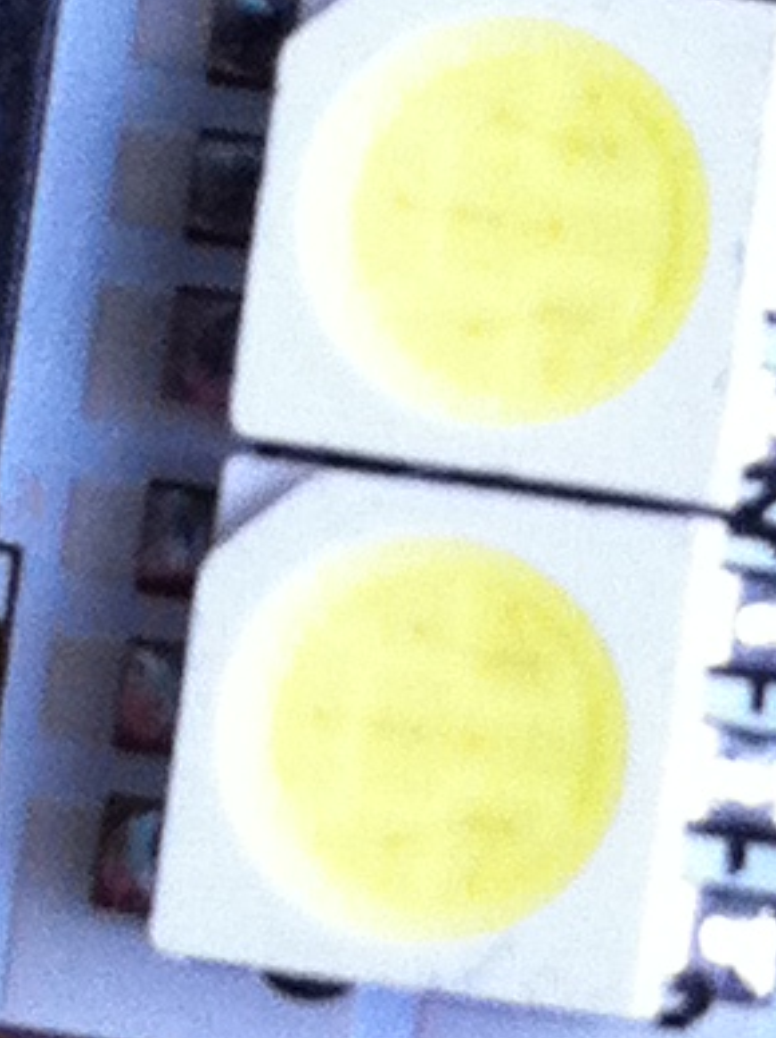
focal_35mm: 234
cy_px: 594
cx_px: 1258
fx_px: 7010
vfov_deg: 8.5
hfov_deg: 6.2
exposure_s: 1/15
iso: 160
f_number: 2.8
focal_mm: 3.85
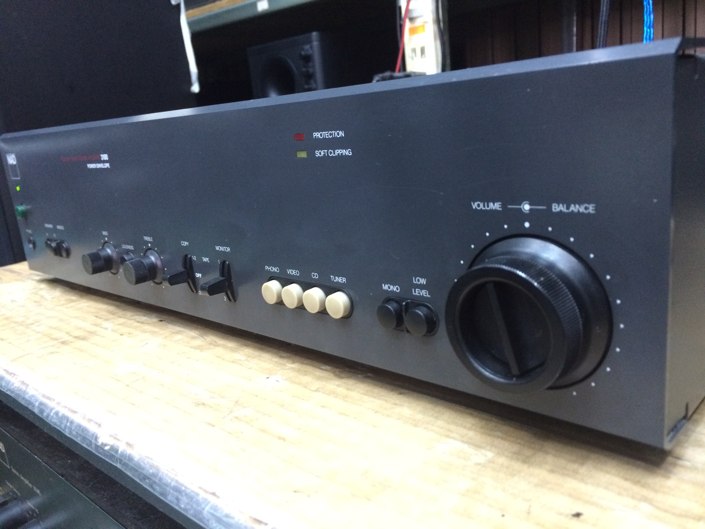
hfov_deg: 61.7
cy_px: 264
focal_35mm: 29
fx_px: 591
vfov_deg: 48.2
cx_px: 352
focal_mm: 4.15
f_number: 2.2
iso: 320
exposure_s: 1/33
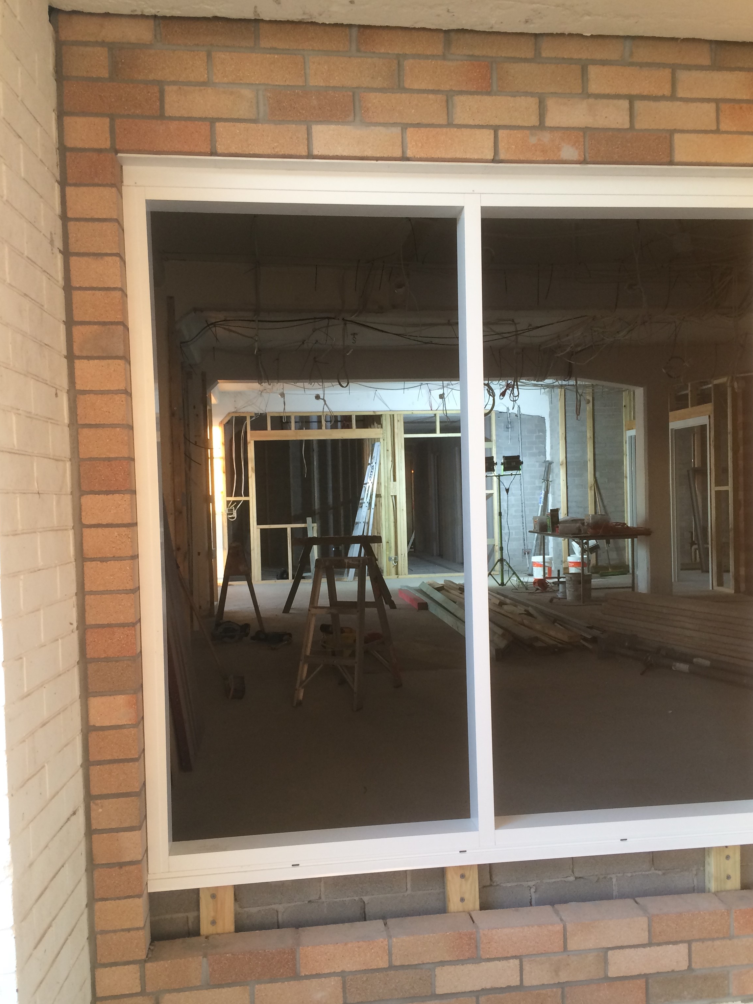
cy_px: 526
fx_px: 899
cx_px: 390
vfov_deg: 58.3
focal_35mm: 31
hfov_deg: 45.4
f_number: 2.2
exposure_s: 1/33
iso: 100
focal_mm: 4.15
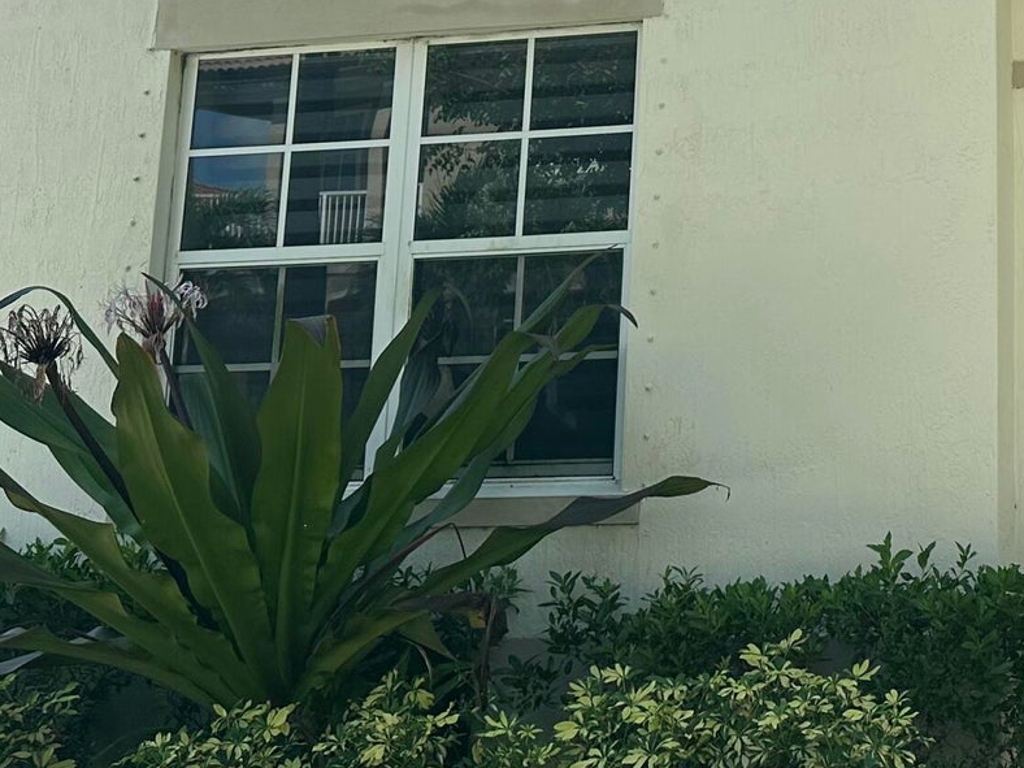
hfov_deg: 26.8
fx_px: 1923
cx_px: 1191
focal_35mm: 65
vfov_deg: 21.2
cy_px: -126
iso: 80
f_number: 1.78
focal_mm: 6.86
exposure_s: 1/2252
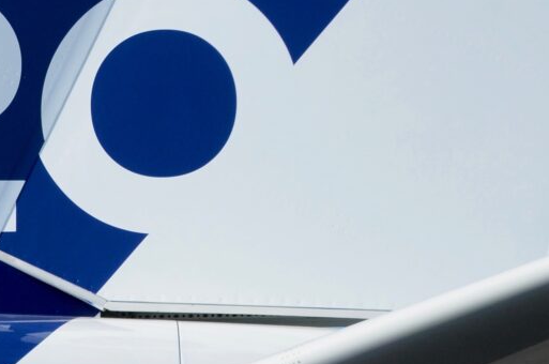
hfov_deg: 3.3
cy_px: 223
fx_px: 9574
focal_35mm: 629
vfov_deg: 2.2
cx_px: -322
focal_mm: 105
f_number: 8
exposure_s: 1/1000
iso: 400
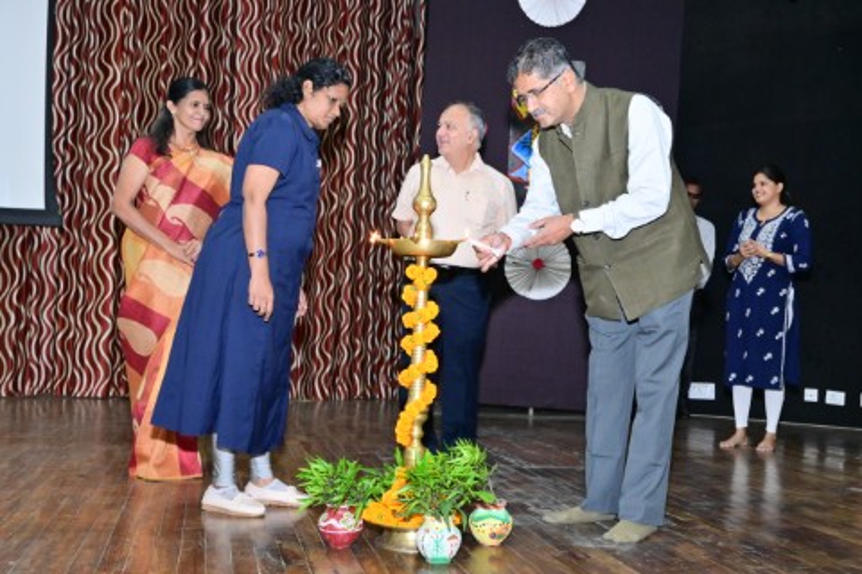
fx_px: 916
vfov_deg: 34.8
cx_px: 431
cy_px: 287
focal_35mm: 38
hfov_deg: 50.4
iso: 2000
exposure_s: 1/100
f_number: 5.6
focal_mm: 25.5
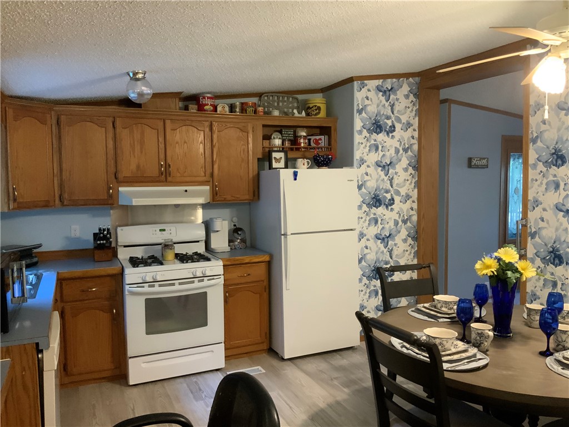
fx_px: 477
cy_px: 214
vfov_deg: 48.2
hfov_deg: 61.7
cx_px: 284
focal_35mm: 29
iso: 250
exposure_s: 1/60
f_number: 1.8
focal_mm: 3
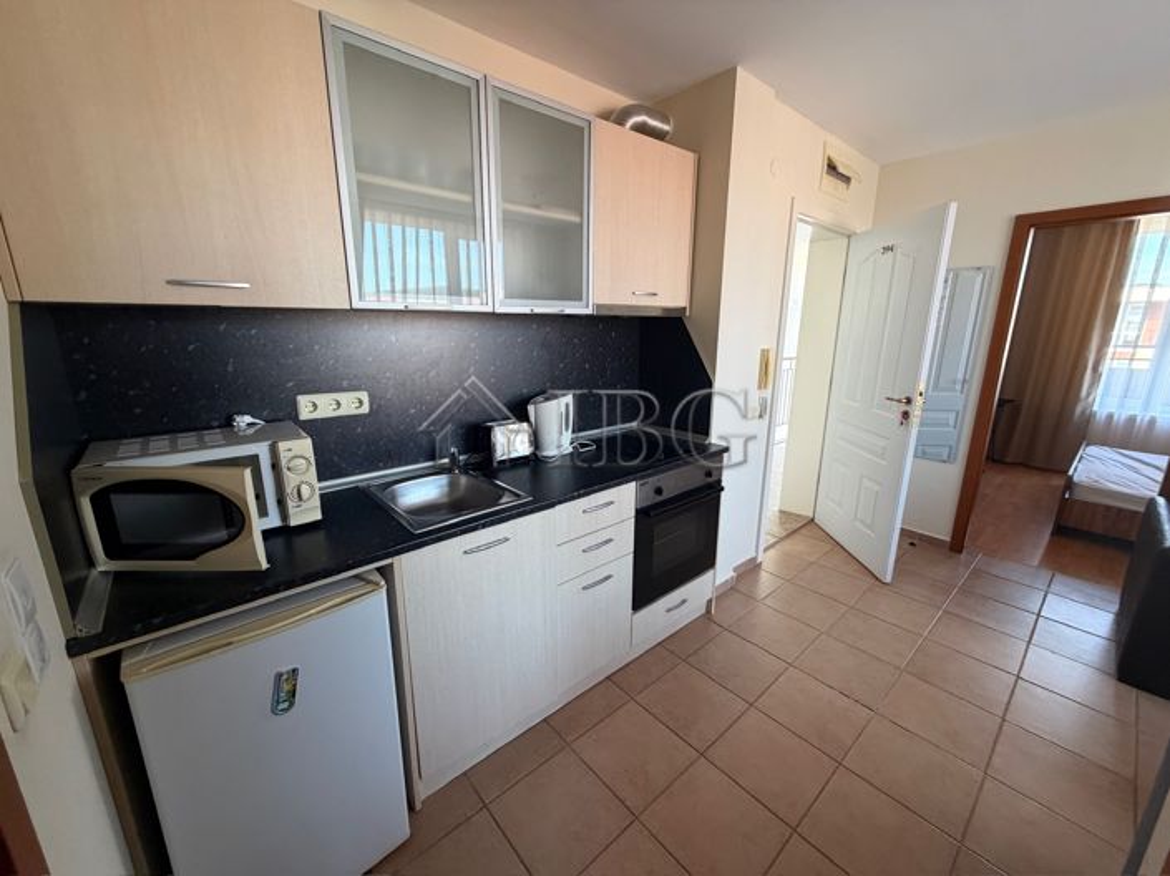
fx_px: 473
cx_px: 585
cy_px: 438
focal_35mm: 14
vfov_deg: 85.6
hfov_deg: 102.1
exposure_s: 1/100
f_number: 2.2
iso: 320
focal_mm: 2.22
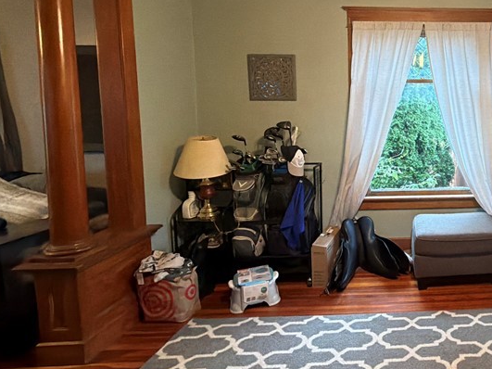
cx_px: 440
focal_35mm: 27
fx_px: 384
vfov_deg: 50.8
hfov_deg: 56.6
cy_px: 139
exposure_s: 1/60
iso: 800
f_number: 2.2
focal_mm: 2.22
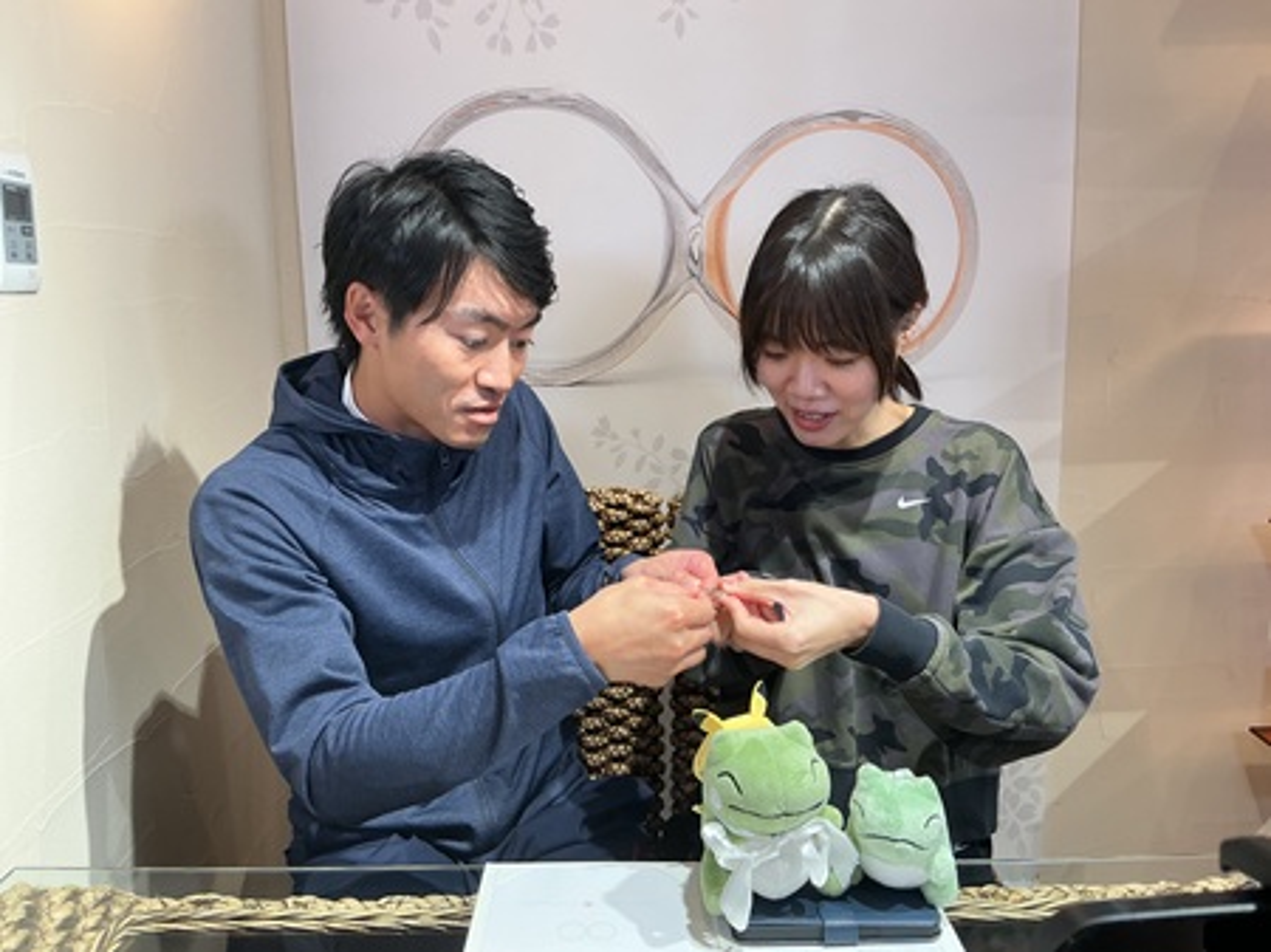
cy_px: 476
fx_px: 1064
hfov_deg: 61.7
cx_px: 636
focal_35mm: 29
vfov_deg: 48.2
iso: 64
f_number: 1.8
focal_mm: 3
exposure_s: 1/100
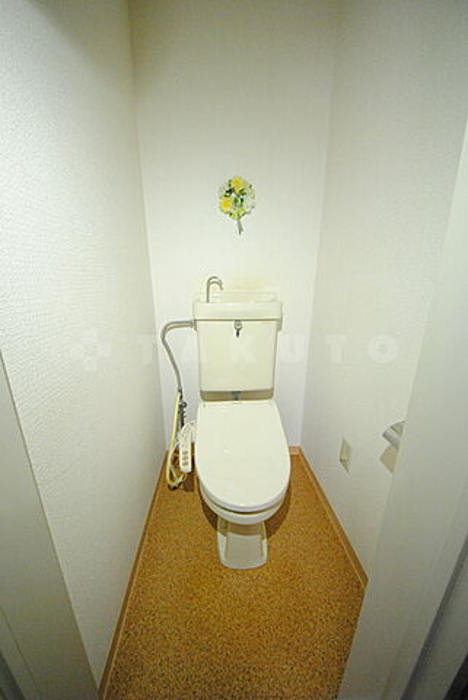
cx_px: 234
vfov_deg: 112.6
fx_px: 233
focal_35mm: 12
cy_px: 350
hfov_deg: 90.1
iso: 1600
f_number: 4.5
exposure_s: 1/5
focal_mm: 8
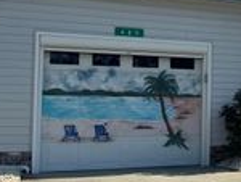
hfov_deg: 22.3
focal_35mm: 80
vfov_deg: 18.5
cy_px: 73
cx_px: 299
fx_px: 558
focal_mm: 6.76
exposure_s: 1/4950
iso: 80
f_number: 1.78
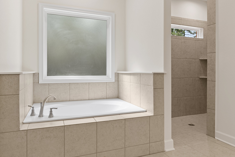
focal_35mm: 24
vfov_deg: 53.1
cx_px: 118
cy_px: 78
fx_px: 157
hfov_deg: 73.7
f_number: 2.8
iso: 100
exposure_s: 1/30
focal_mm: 16
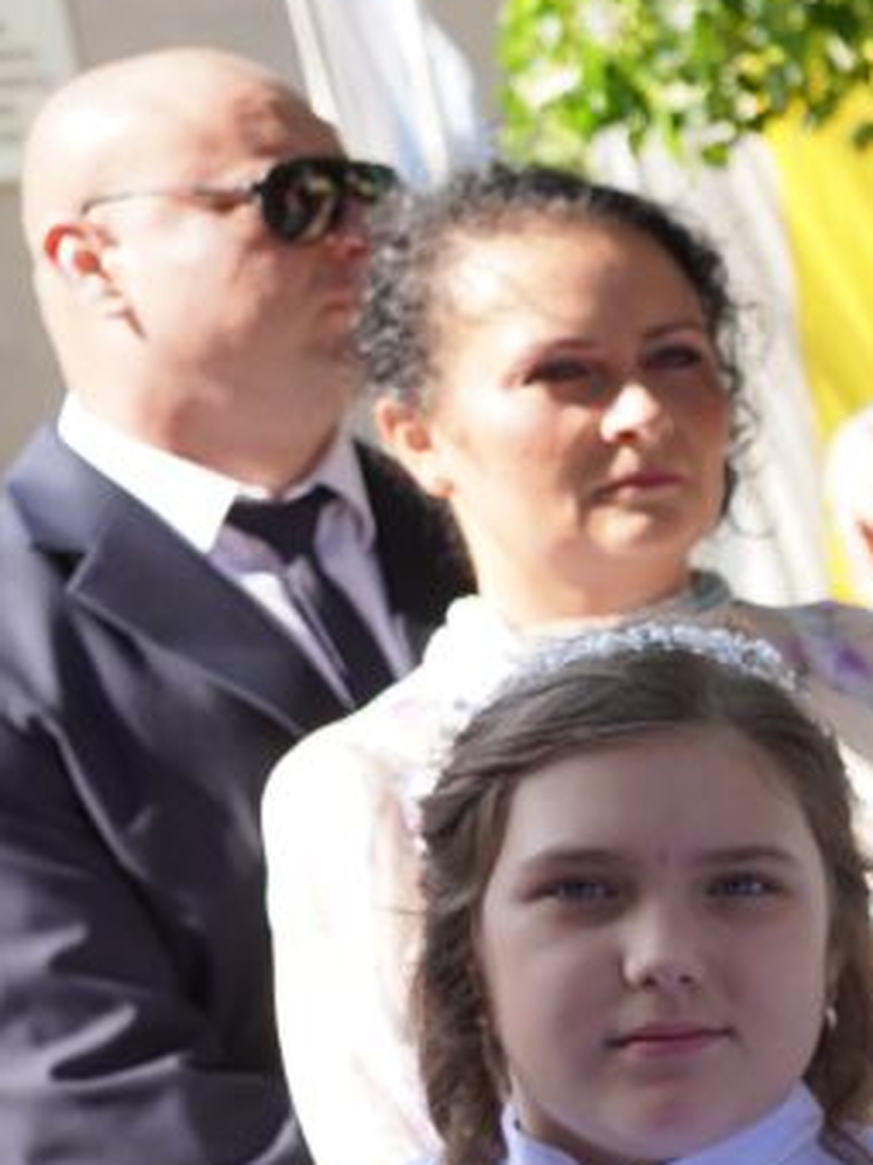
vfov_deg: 18.3
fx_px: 3600
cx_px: 2165
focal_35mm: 107
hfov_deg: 11.3
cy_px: 888
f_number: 4
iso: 100
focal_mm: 29
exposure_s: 1/160
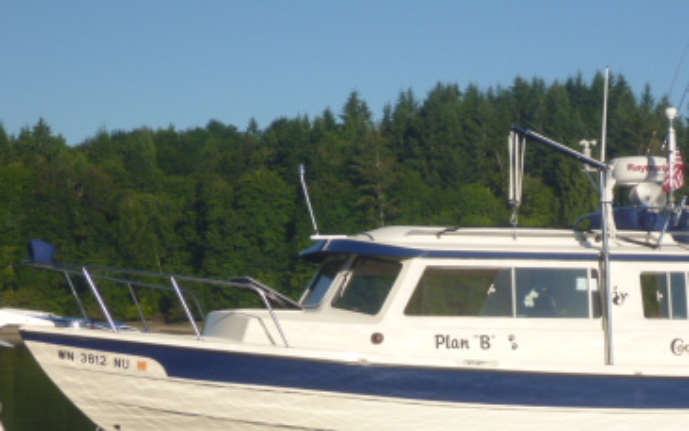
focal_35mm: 115
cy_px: 326
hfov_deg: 18.1
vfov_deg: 11.4
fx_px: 2160
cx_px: 431
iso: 80
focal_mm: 11
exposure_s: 1/500
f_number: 5.2
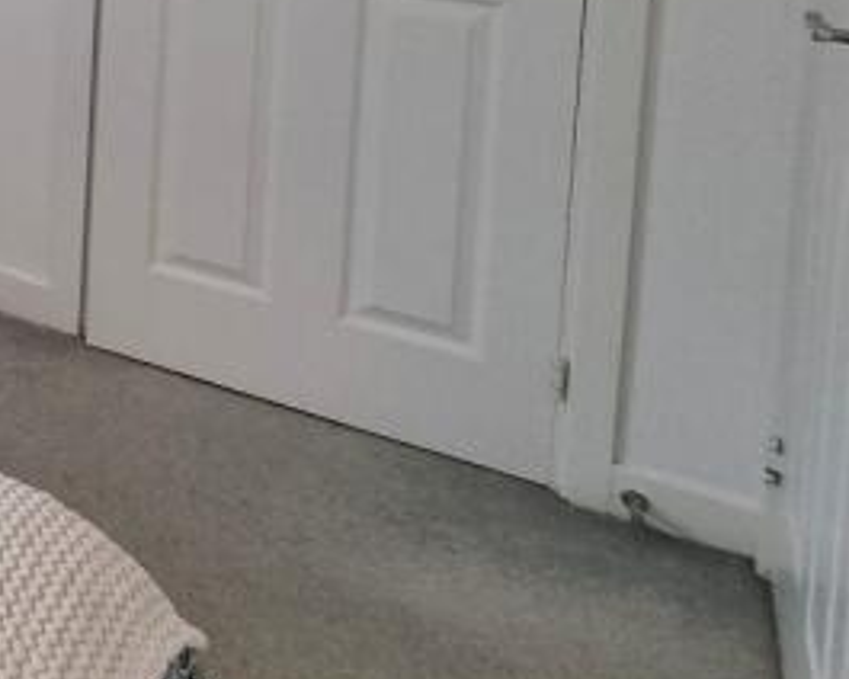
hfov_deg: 23.2
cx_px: -625
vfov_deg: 23.9
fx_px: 1231
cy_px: -356
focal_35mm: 49
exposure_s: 1/60
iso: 80
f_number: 2.2
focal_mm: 2.2
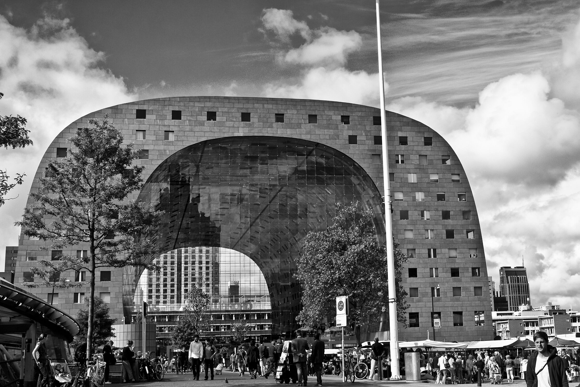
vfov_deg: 31.2
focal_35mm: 43
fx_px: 693
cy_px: 194
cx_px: 290
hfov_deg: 45.4
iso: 800
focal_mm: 28.9
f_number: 6.4
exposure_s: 1/1800
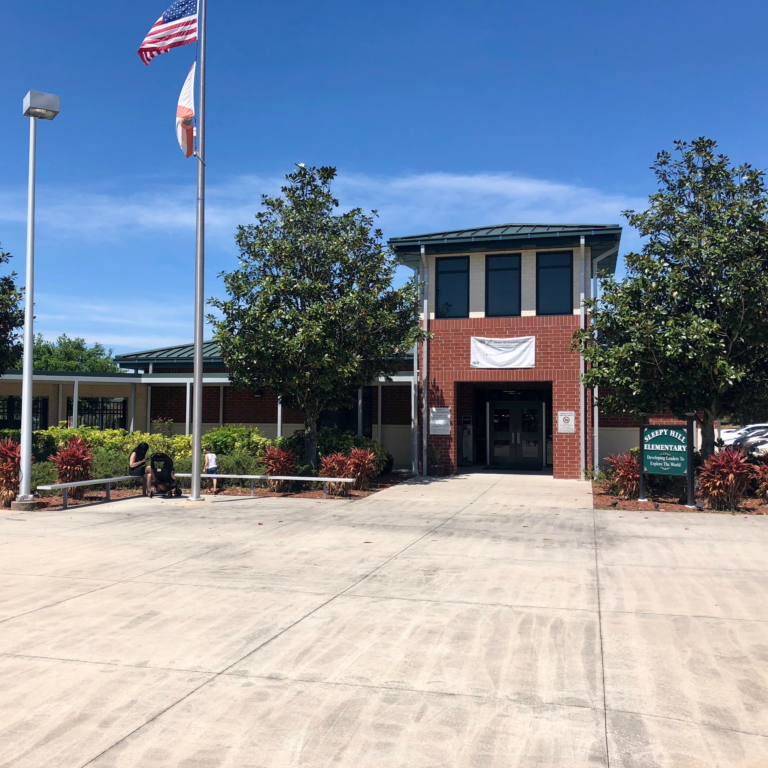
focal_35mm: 34
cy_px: 385
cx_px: 326
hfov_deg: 48.3
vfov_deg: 48.5
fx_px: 853
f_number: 1.8
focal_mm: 4
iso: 20
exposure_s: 1/2825
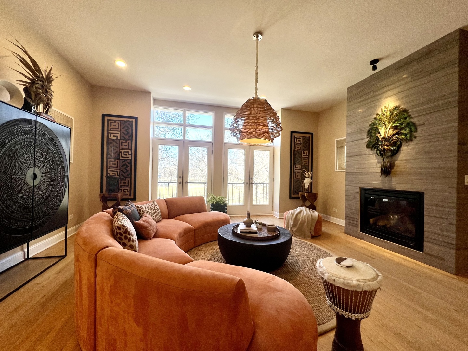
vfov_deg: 89.9
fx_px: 176
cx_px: 234
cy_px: 176
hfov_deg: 106.2
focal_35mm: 13
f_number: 1.8
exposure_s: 1/120
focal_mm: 1.57
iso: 50
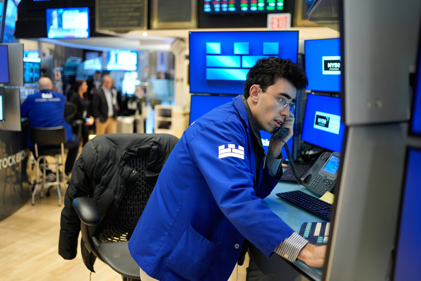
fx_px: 409
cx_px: 210
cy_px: 140
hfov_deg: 54.4
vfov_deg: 37.9
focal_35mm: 35
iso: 2000
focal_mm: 35
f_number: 1.8
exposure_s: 1/160
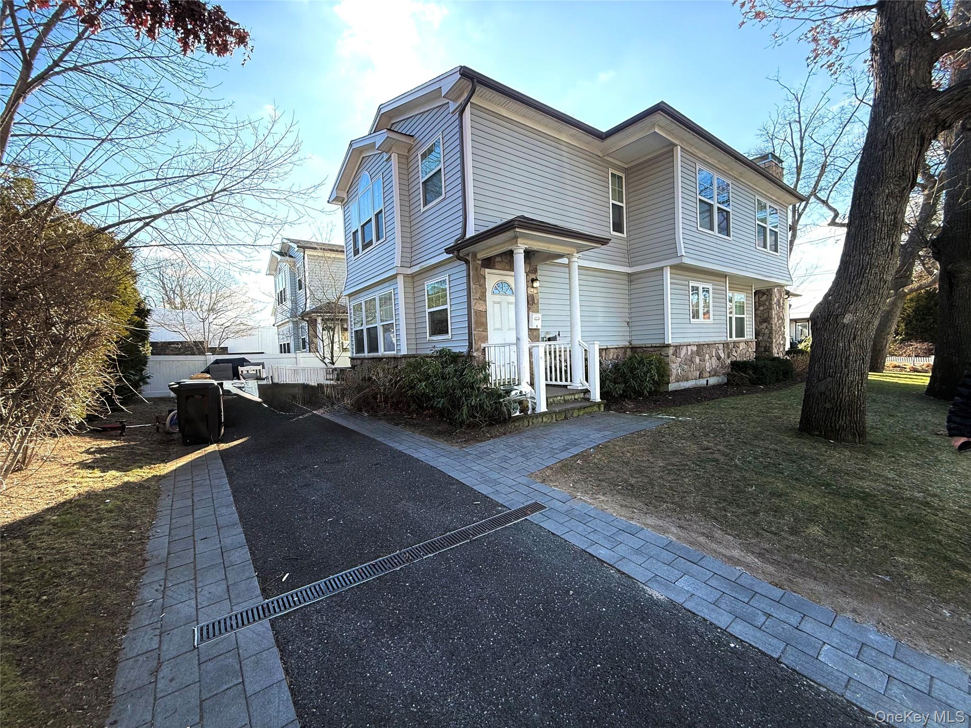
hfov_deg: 102.1
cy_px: 364
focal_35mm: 14
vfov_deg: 85.7
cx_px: 486
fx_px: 393
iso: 64
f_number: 2.2
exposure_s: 1/465
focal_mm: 2.22
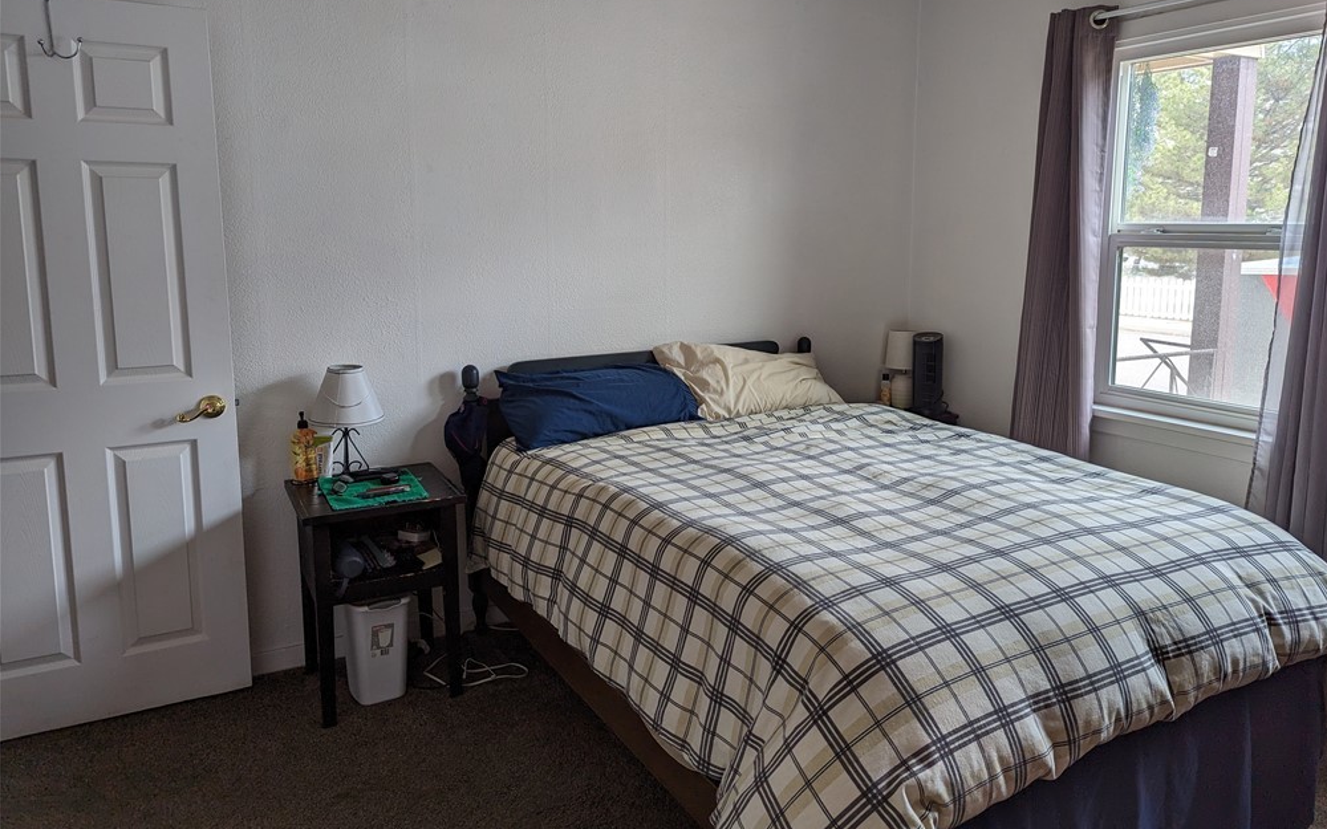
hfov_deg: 70.4
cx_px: 676
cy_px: 362
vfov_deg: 47.5
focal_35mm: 26
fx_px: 940
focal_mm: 6.81
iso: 49
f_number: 1.85
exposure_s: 1/92.6
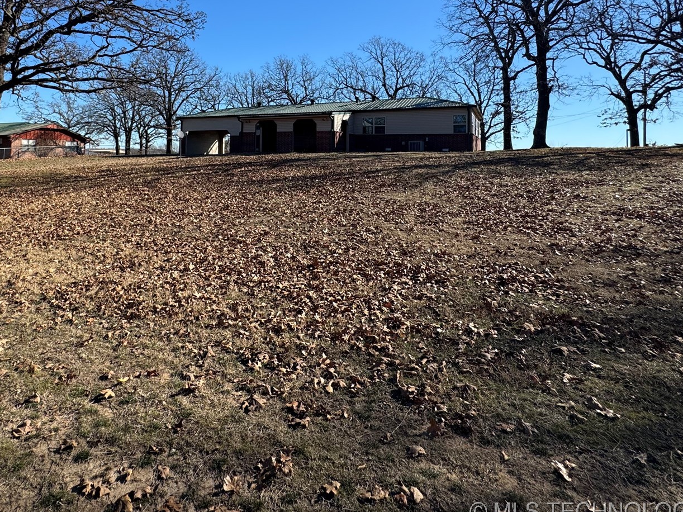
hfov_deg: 75.6
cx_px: 277
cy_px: 132
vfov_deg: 58.1
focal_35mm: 22
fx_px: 434
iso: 50
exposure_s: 1/1346
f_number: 2.2
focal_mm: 2.22
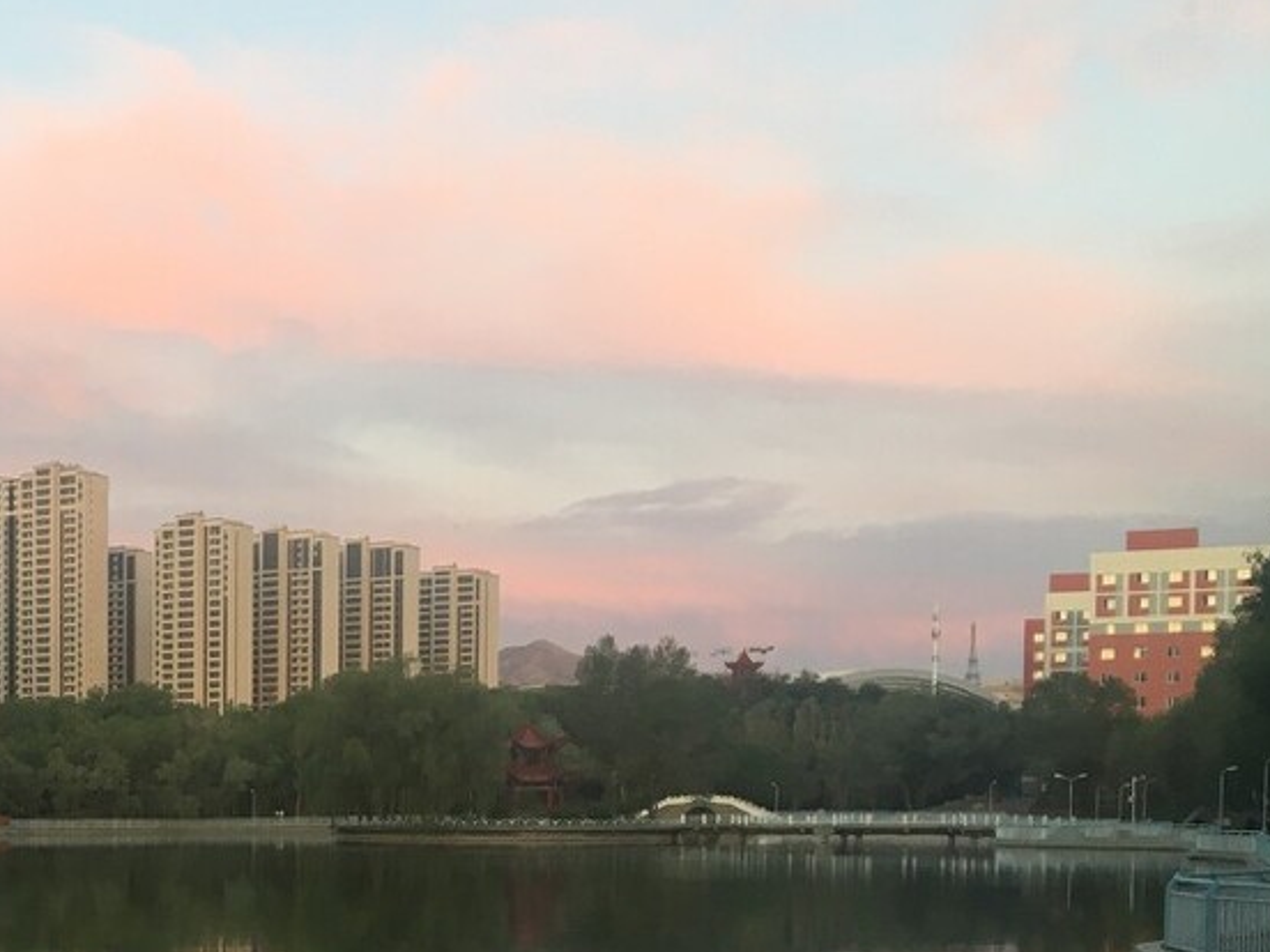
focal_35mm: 63
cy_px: 901
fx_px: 2311
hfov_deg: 29.0
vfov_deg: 22.6
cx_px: 30
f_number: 2.2
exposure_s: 1/33
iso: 25
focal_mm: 4.15
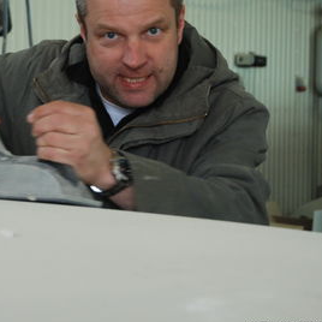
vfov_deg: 15.0
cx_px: 71
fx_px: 1221
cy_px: 84
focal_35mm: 116
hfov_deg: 14.9
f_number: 4.8
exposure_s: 1/100
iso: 800
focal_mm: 38
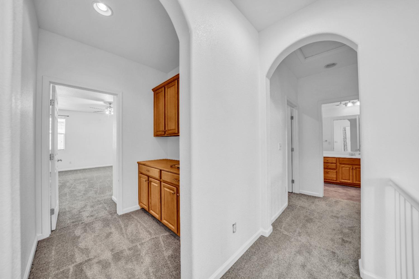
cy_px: 140
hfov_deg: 112.6
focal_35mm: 12
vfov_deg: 90.0
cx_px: 210
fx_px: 140
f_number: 4.5
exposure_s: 1/4
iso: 100
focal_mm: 12
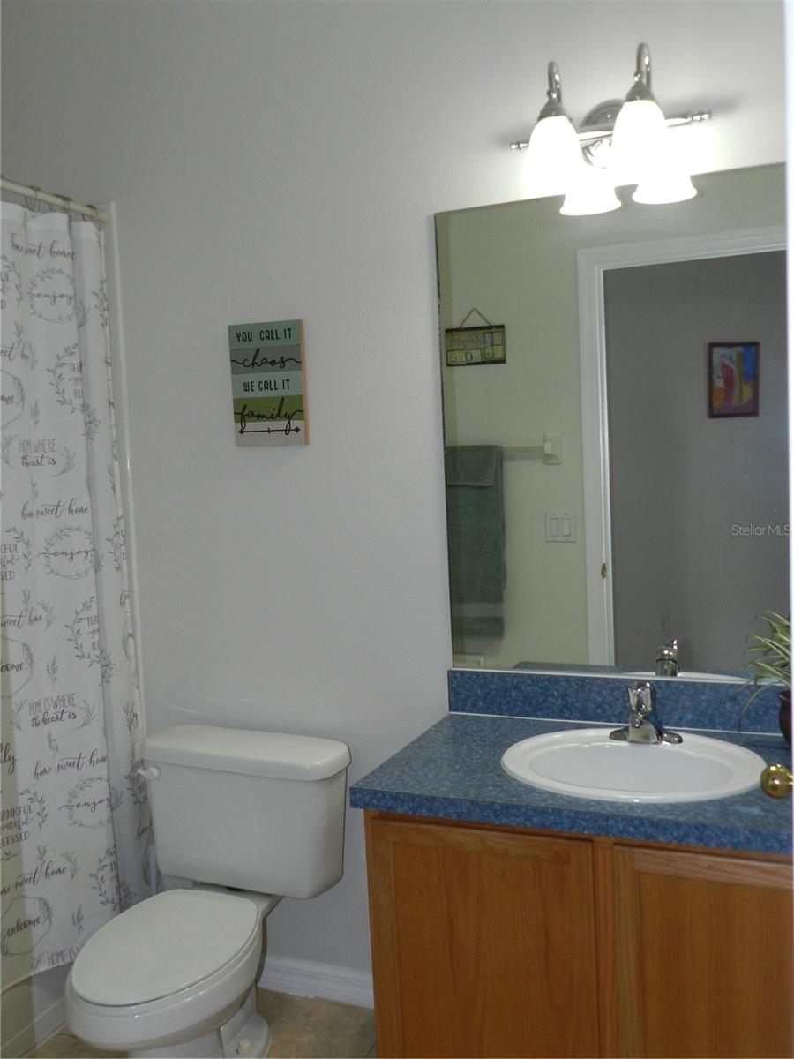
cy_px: 530
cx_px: 397
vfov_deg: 56.8
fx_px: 979
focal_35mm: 32
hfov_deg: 44.2
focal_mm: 5.6
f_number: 3.7
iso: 200
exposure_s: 1/30
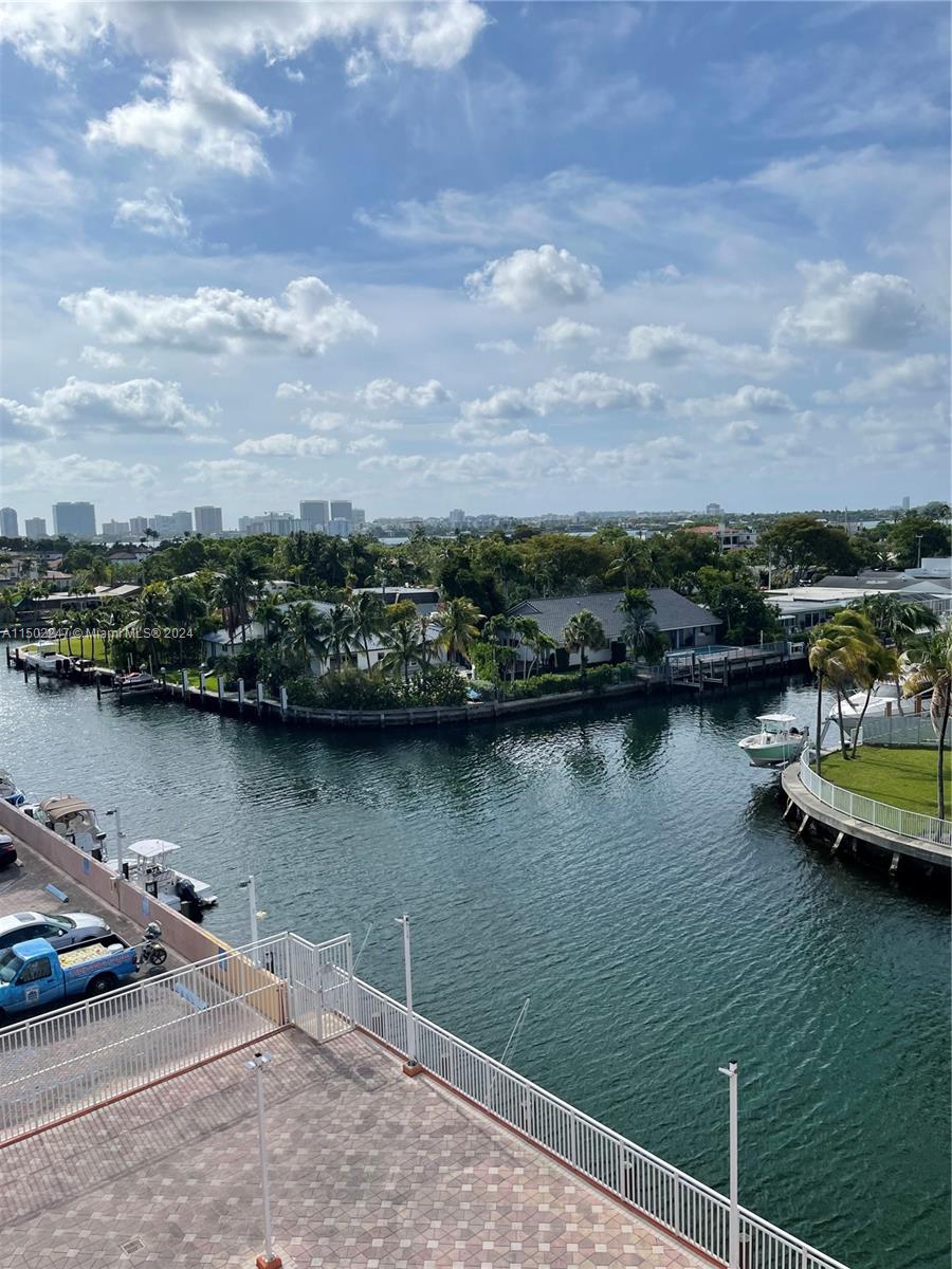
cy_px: 634
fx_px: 953
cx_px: 476
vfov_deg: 67.3
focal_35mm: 26
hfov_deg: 53.1
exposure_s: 1/7299
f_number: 1.6
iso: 32
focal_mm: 4.2
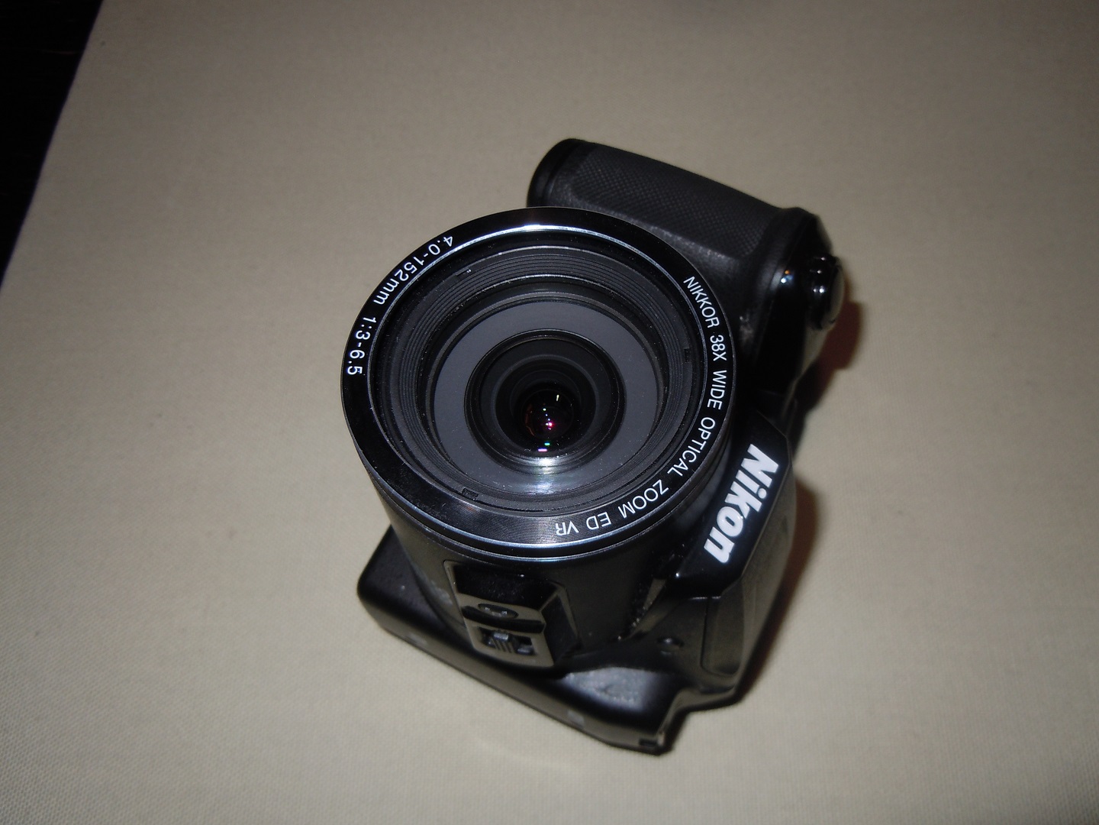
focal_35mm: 30
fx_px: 952
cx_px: 550
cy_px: 412
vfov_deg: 46.8
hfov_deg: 60.0
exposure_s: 1/30
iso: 100
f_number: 3.5
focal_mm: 5.4
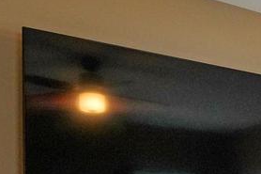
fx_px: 601
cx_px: 397
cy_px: 222
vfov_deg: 15.7
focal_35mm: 83
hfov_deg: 20.7
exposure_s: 1/160
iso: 3200
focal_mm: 16
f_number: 2.8
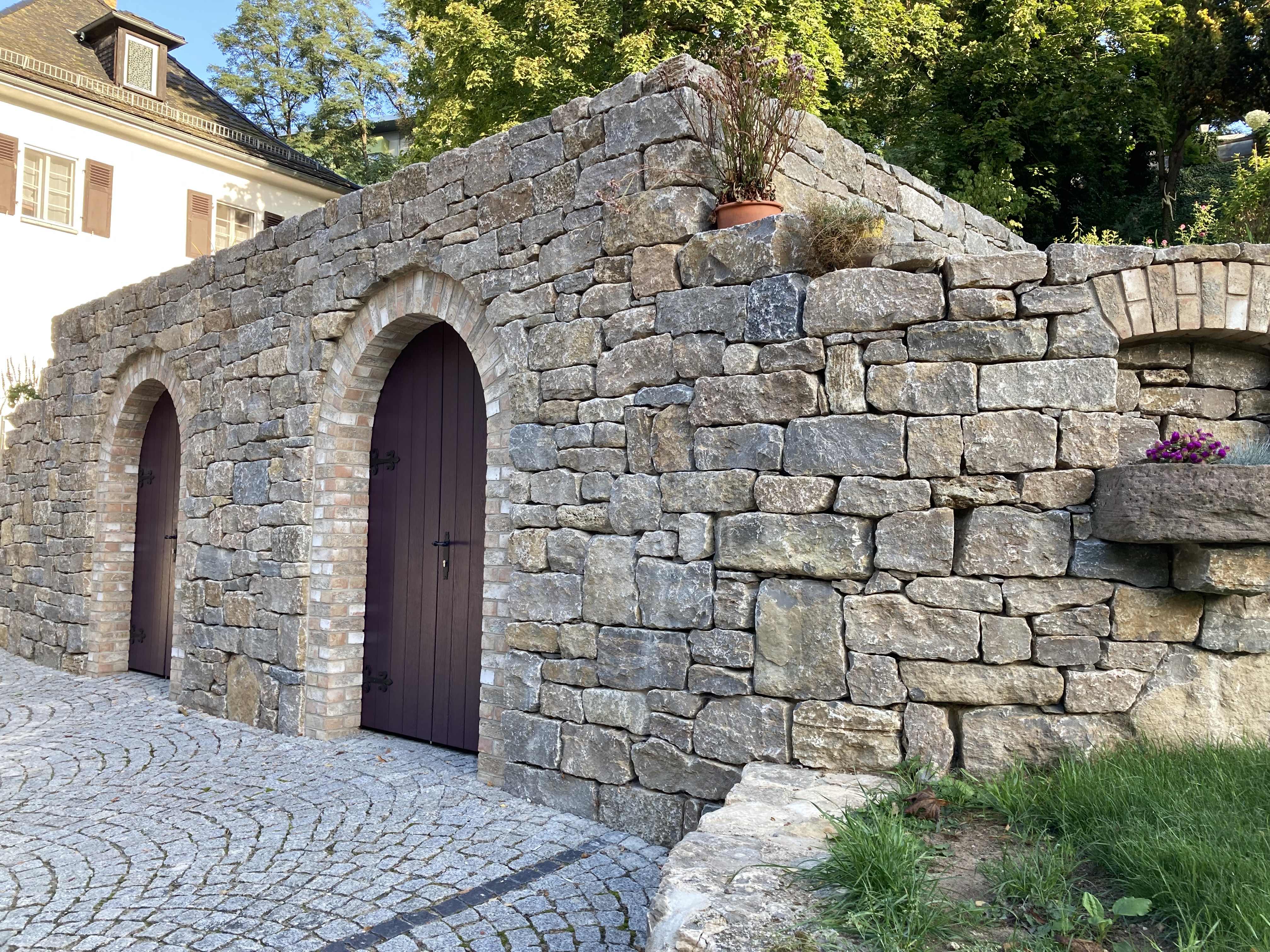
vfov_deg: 49.7
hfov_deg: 63.4
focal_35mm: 28
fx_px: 1027
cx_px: 635
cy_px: 476
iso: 25
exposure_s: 1/121
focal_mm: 3.99
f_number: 1.8
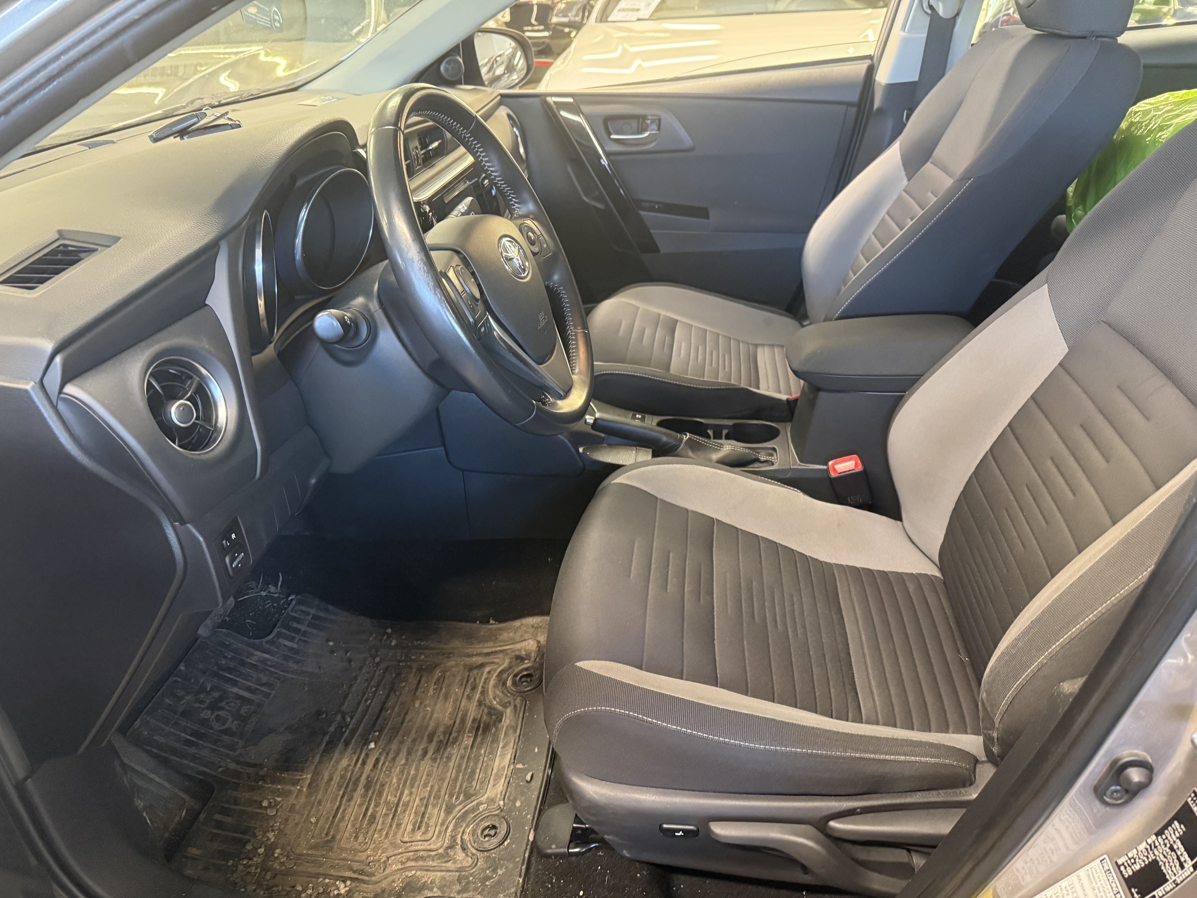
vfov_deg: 56.8
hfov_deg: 71.6
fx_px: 830
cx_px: 598
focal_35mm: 24
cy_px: 449
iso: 640
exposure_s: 1/33
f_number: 1.78
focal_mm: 6.76
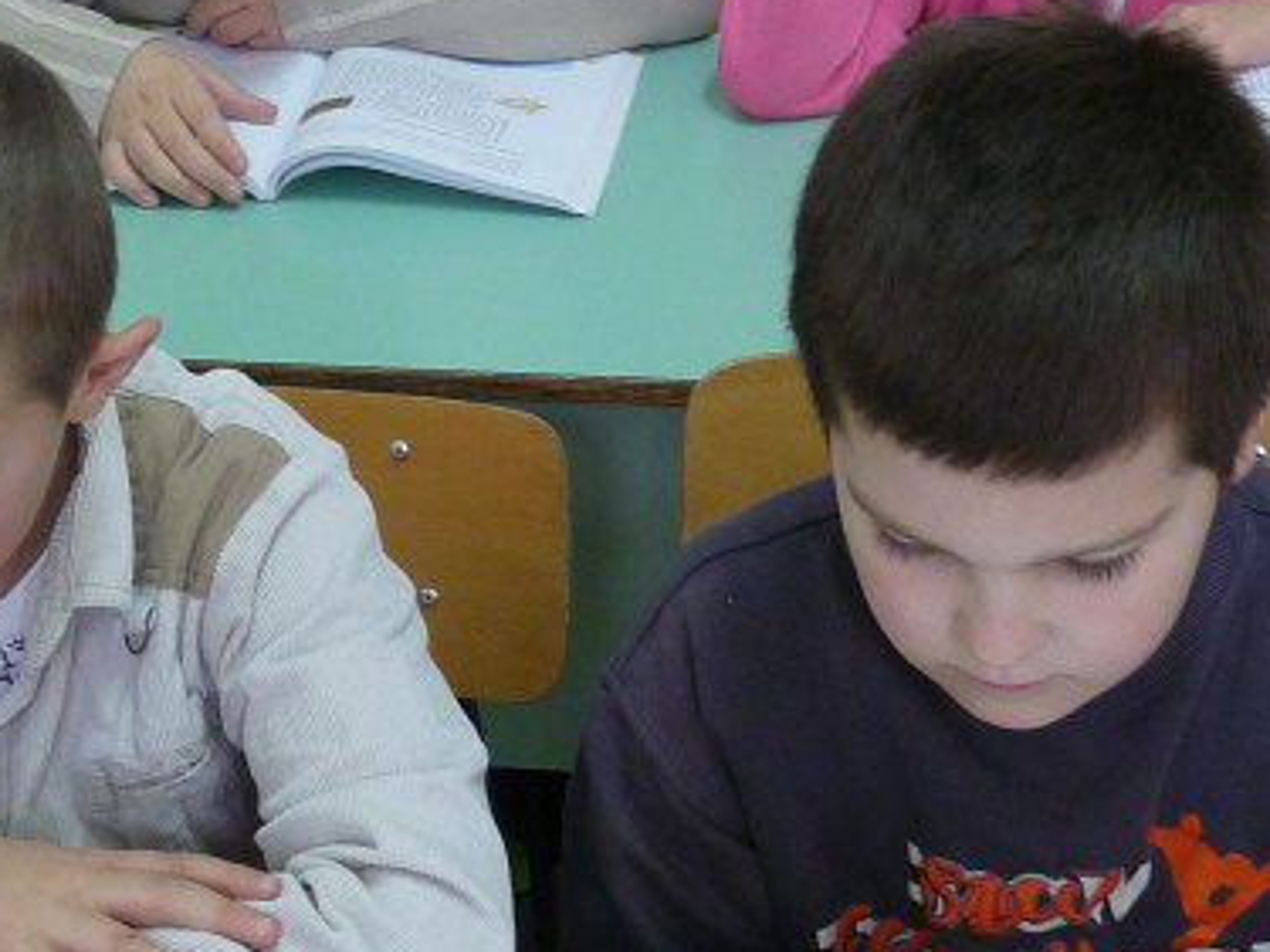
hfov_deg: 23.8
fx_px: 3007
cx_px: 471
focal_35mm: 82
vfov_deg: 17.9
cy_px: 305
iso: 200
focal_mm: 4.8
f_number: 2.8
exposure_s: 1/30
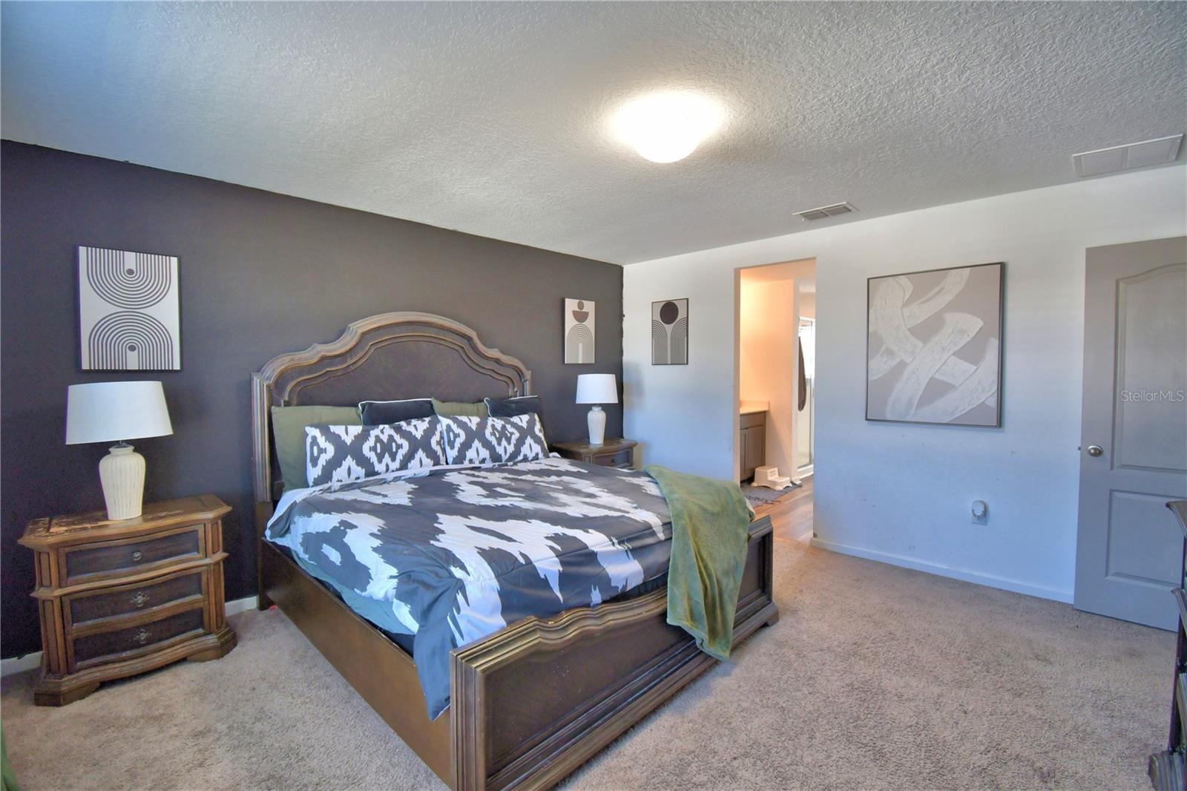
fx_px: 494
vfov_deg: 77.3
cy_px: 396
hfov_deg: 100.4
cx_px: 594
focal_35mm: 15
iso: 400
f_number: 4.5
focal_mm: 10
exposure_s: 1/50
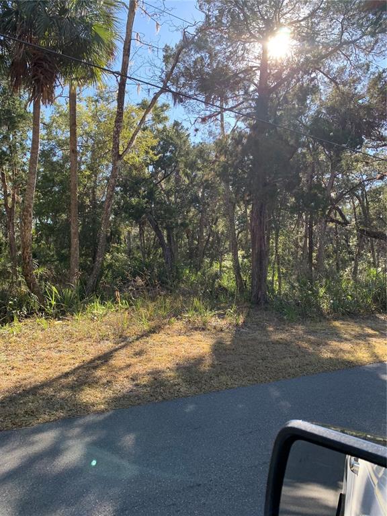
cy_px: 258
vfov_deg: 67.3
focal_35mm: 26
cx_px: 194
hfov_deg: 53.1
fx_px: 388
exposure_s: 1/392
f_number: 1.8
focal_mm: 4.25
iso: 25
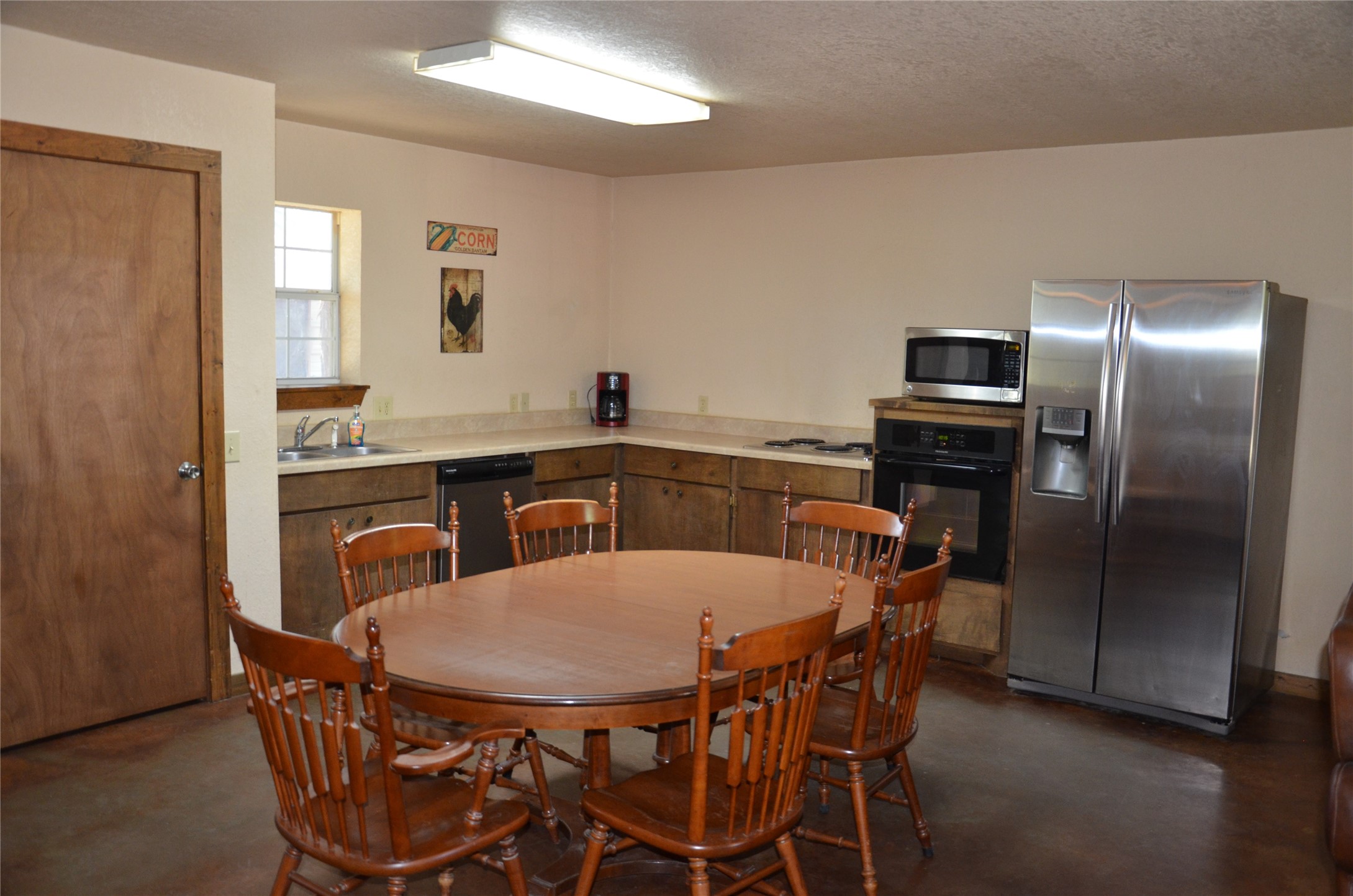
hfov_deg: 59.6
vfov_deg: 41.5
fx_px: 1181
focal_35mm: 32
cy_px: 448
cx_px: 676
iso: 800
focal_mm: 21
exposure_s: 1/60
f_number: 3.8
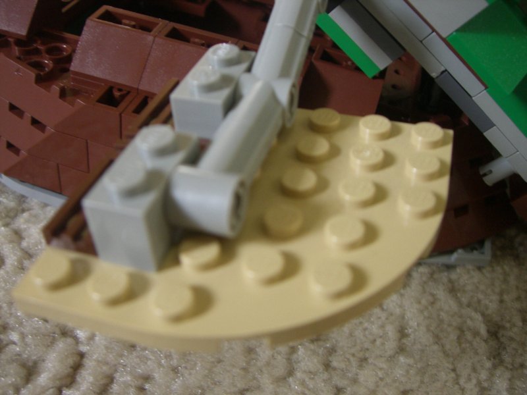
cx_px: 264
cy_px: 198
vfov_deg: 37.7
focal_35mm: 38
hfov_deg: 49.0
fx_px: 579
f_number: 2.7
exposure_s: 1/10
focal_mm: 6.2
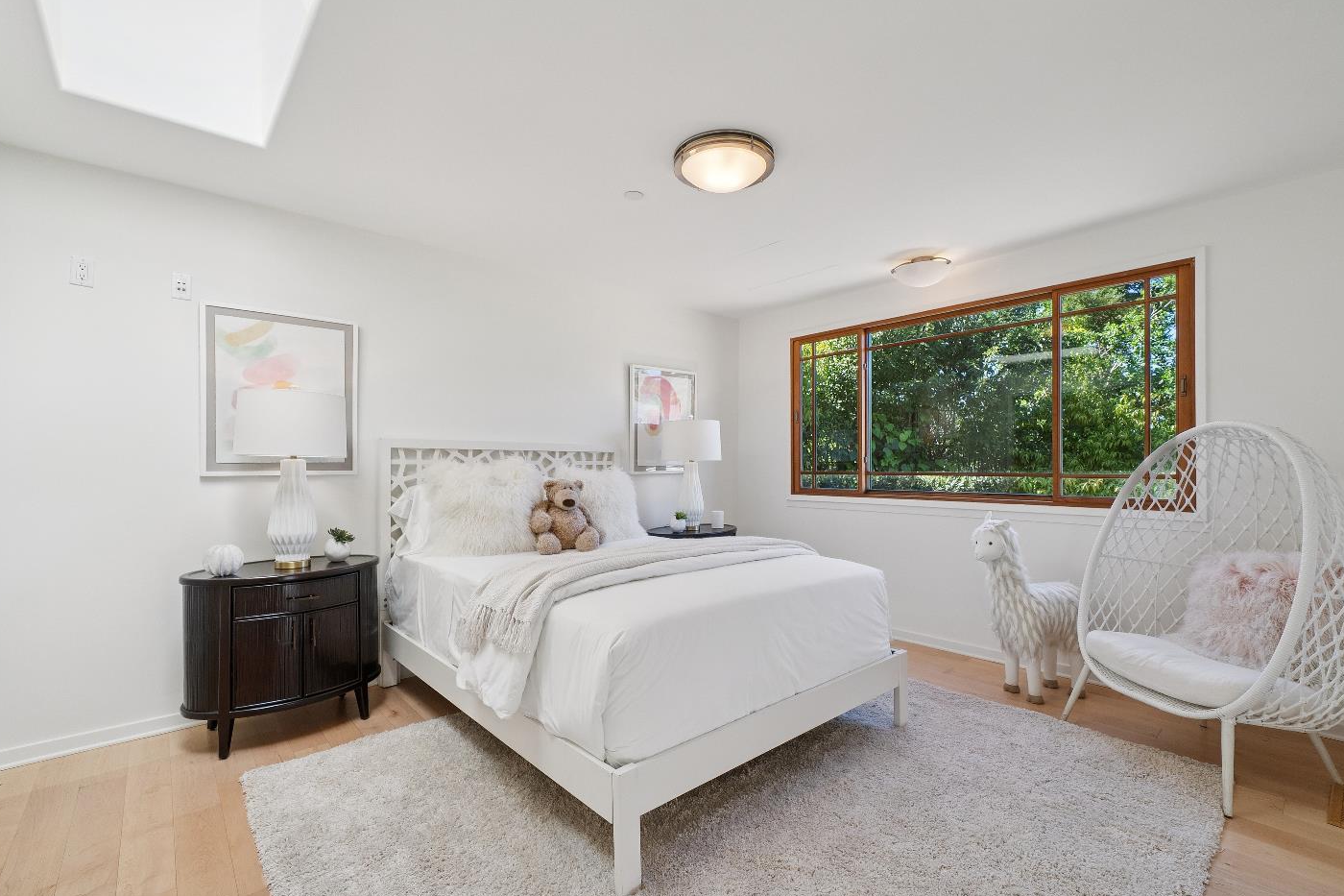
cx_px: 675
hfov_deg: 100.4
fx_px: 560
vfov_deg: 77.2
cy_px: 474
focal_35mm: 15
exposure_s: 1/100
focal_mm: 14
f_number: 9
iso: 640
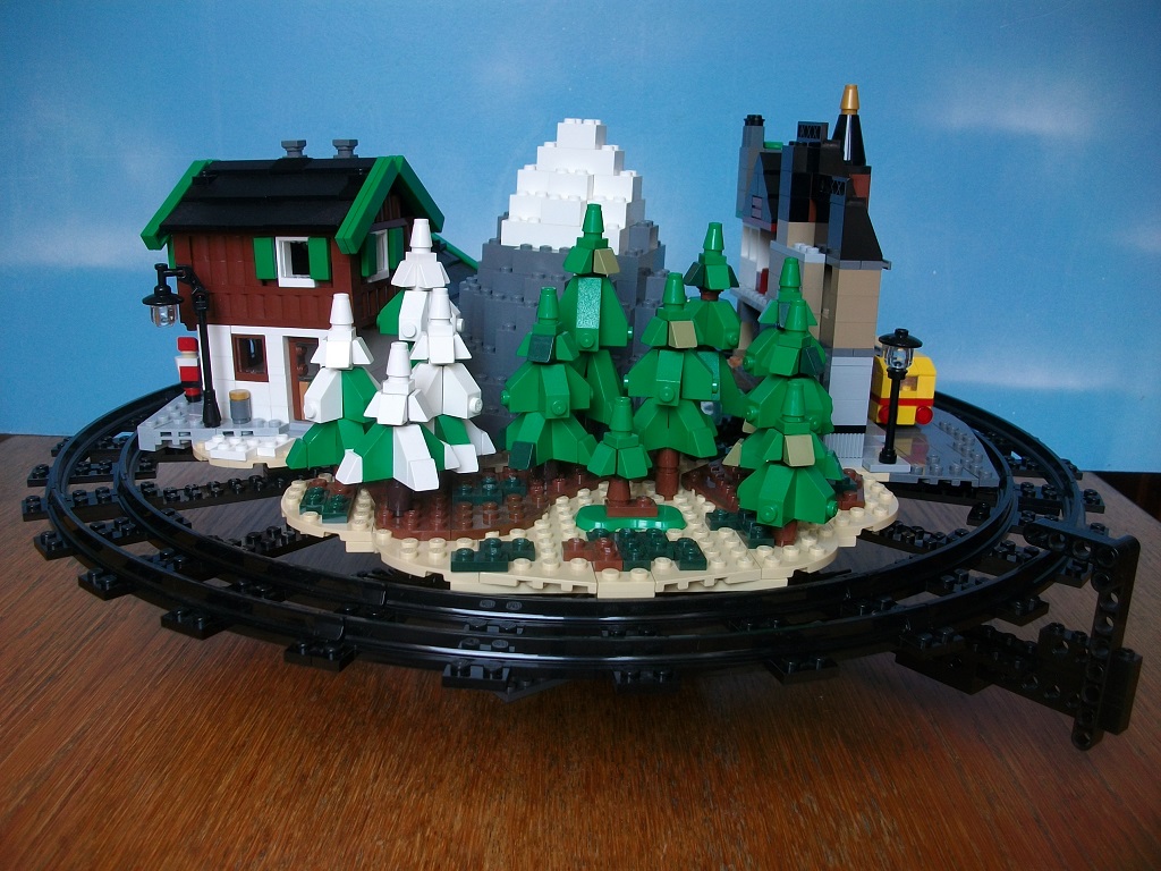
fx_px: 1073
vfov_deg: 44.2
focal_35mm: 32
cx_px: 580
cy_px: 436
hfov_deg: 56.8
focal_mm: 5.7
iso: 80
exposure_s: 1/92.4
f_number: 2.9
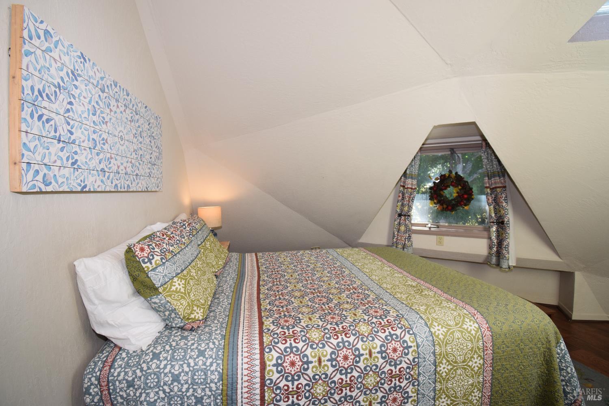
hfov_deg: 100.4
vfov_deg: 77.3
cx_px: 304
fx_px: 254
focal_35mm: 15
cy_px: 203
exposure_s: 1/125
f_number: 5.6
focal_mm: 10
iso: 640
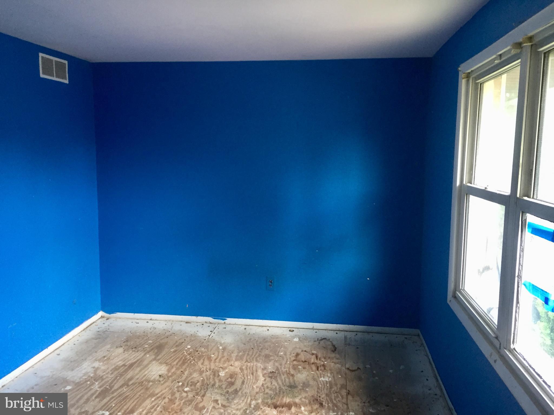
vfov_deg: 48.2
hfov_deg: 61.7
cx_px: 277
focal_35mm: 29
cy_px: 208
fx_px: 464
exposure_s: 1/30
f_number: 2.2
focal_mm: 4.15
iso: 125
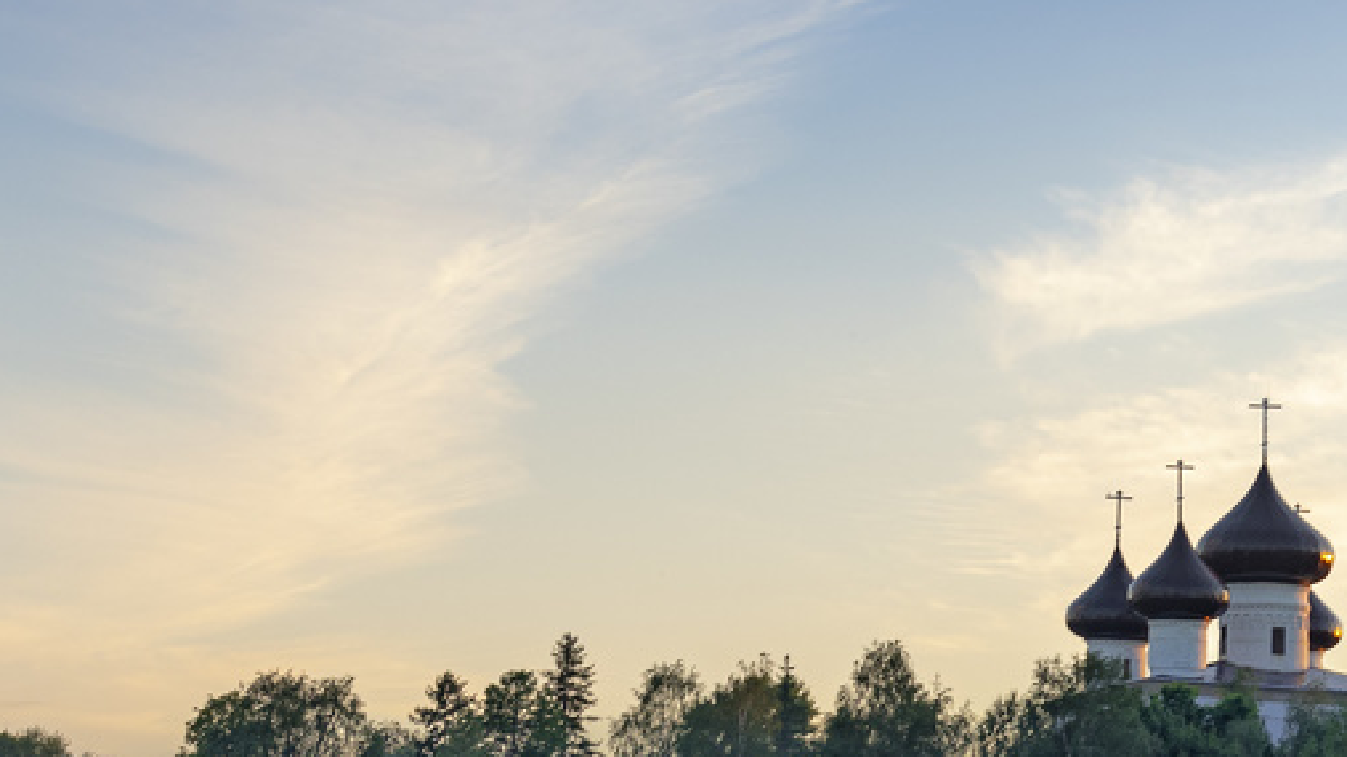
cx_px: 1326
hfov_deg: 19.0
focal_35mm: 110
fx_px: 3928
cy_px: 891
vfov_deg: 10.8
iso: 250
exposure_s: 1/125
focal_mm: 38
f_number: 7.1
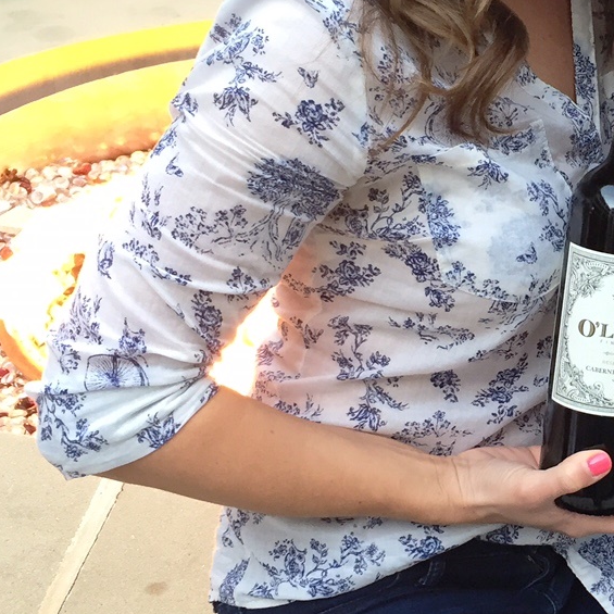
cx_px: 619
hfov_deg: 22.4
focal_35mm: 74
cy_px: 295
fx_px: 1485
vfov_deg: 23.4
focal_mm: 4.15
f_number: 2.2
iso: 64
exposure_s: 1/30
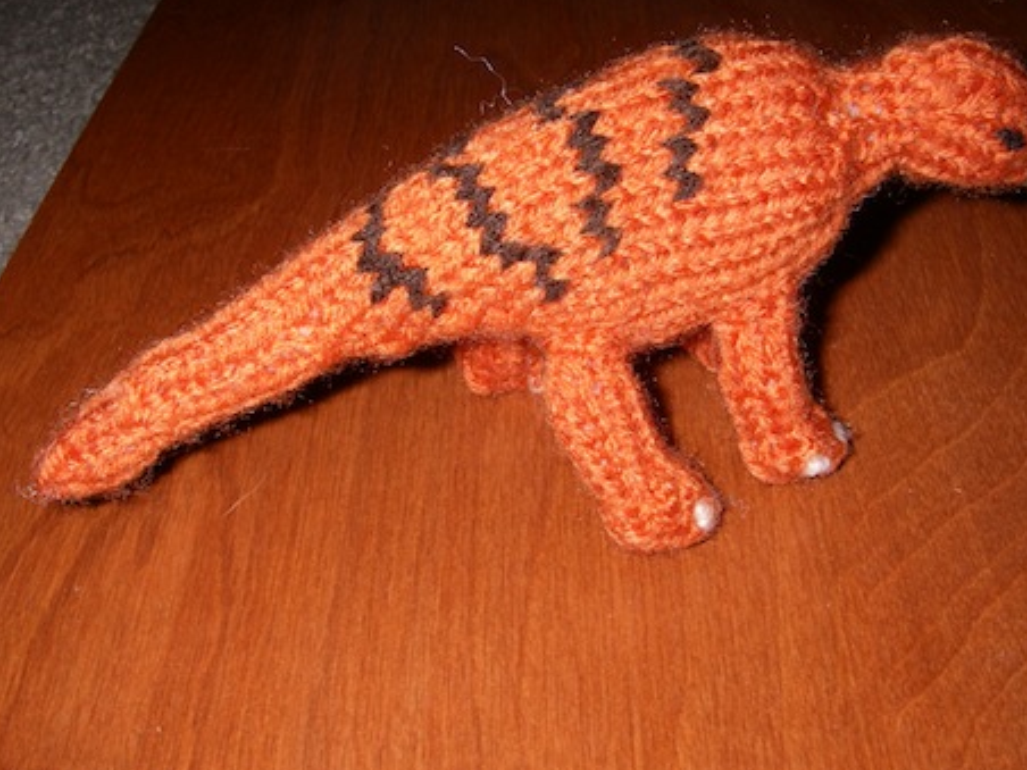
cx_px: 550
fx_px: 1246
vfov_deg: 34.3
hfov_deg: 44.8
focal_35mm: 42
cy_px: 358
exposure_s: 1/40
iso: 64
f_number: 6.6
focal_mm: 6.3
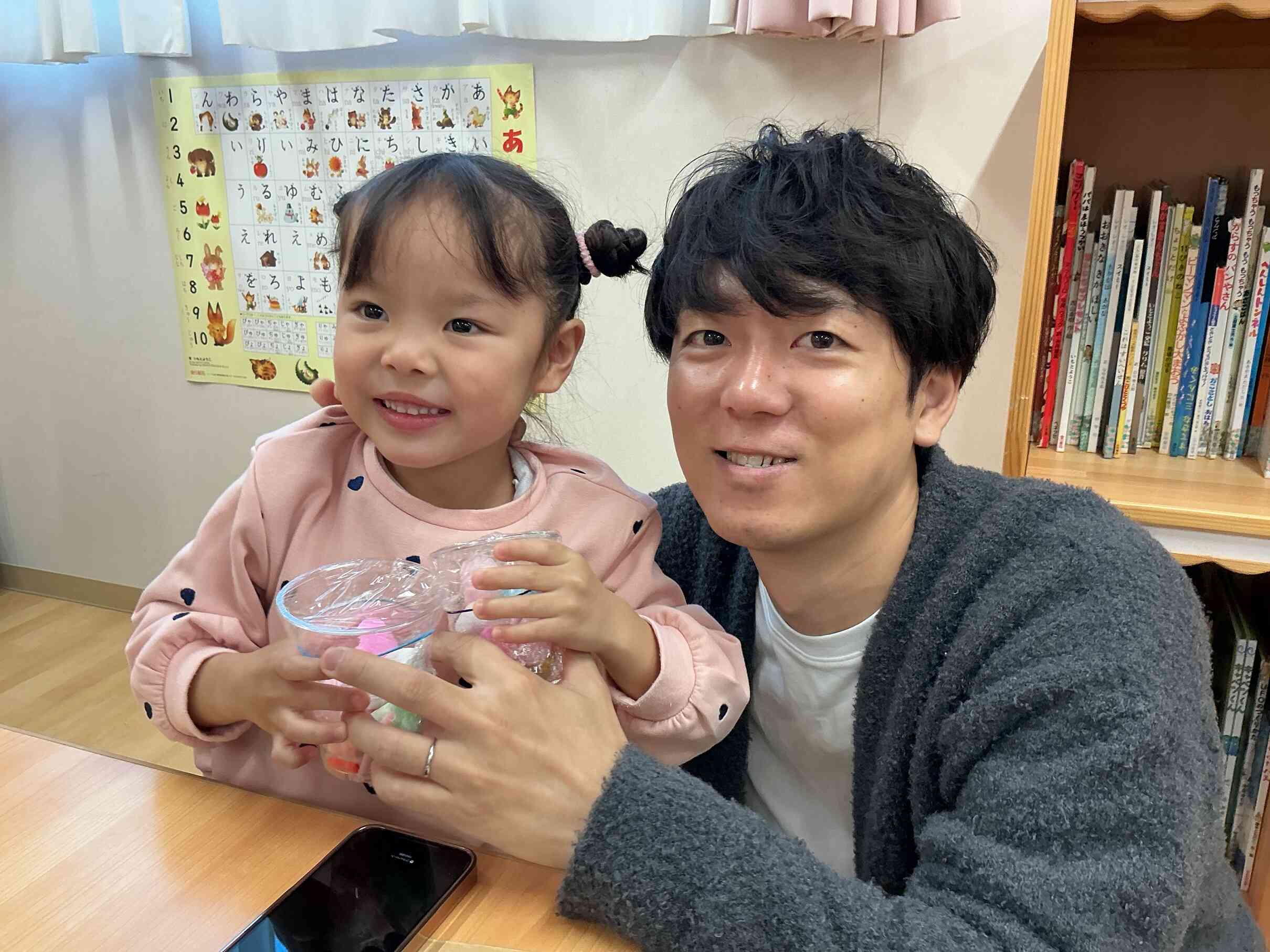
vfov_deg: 48.2
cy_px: 476
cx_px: 635
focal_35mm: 29
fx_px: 1064
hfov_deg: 61.7
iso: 50
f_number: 1.8
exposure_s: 1/60
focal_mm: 3
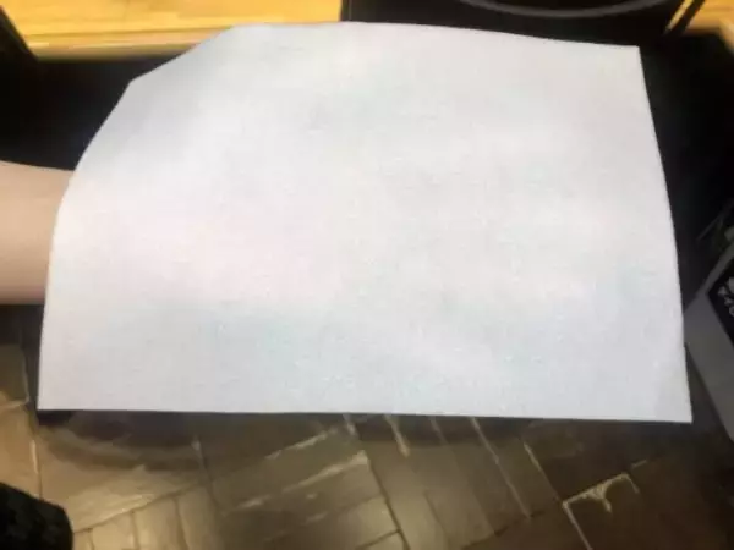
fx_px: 594
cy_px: 275
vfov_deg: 49.7
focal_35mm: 28
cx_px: 367
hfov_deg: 63.4
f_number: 1.8
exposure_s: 1/33
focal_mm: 3.99
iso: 25
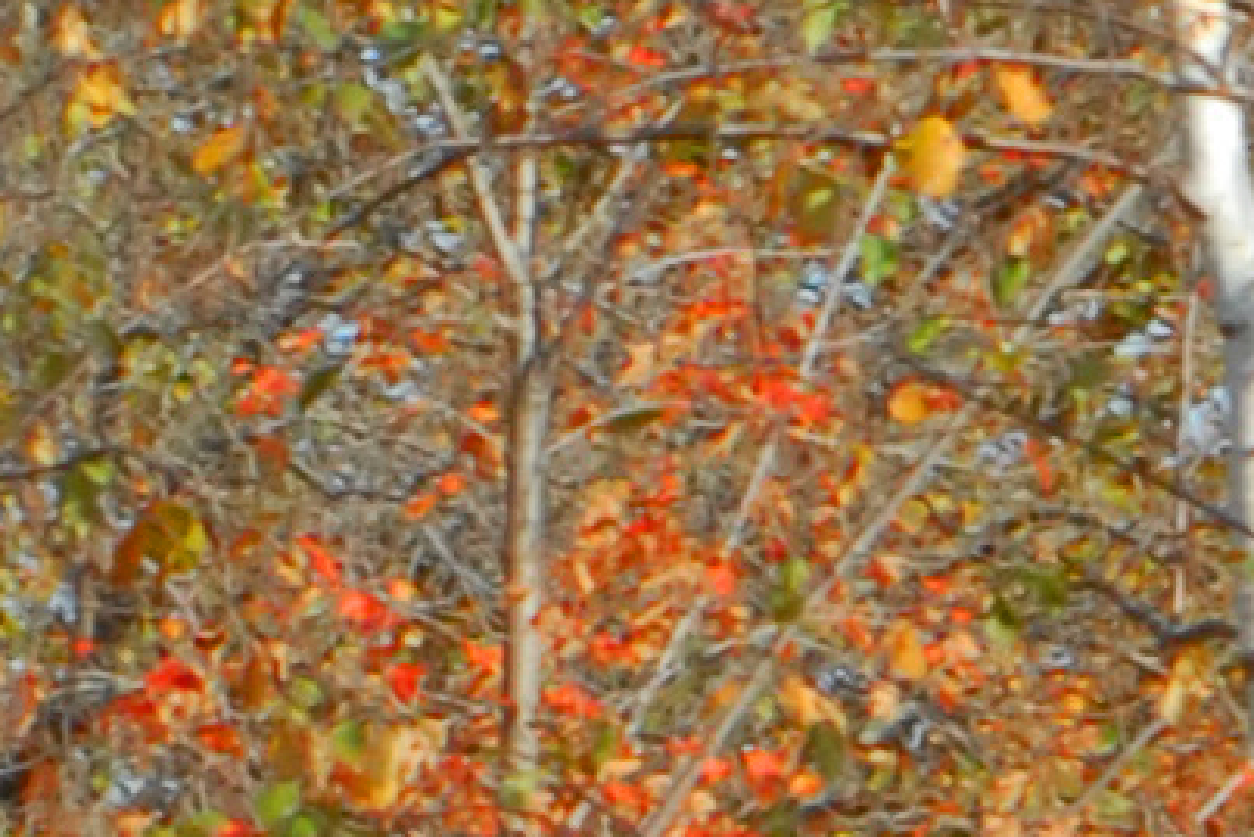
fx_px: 43206
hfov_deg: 1.7
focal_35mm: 1240
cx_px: 3628
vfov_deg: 1.1
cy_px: 3855
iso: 400
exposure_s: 1/350
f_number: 10
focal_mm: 86
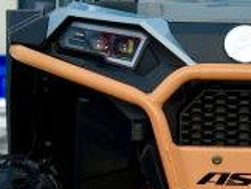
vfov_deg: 6.3
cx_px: 228
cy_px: 104
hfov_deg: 8.3
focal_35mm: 237
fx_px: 1721
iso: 100
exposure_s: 1/3226
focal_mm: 6.76
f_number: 1.78
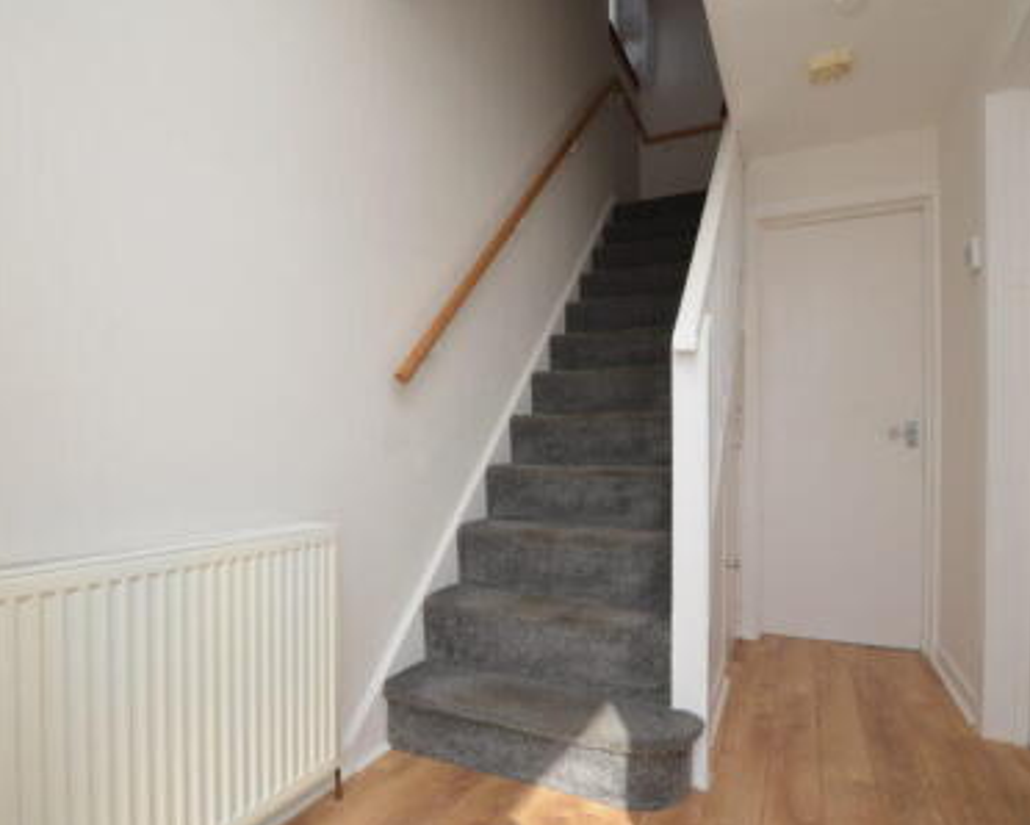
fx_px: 549
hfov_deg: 86.3
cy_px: 436
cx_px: 515
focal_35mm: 18
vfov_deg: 73.8
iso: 100
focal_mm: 10
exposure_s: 1/125
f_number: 5.6
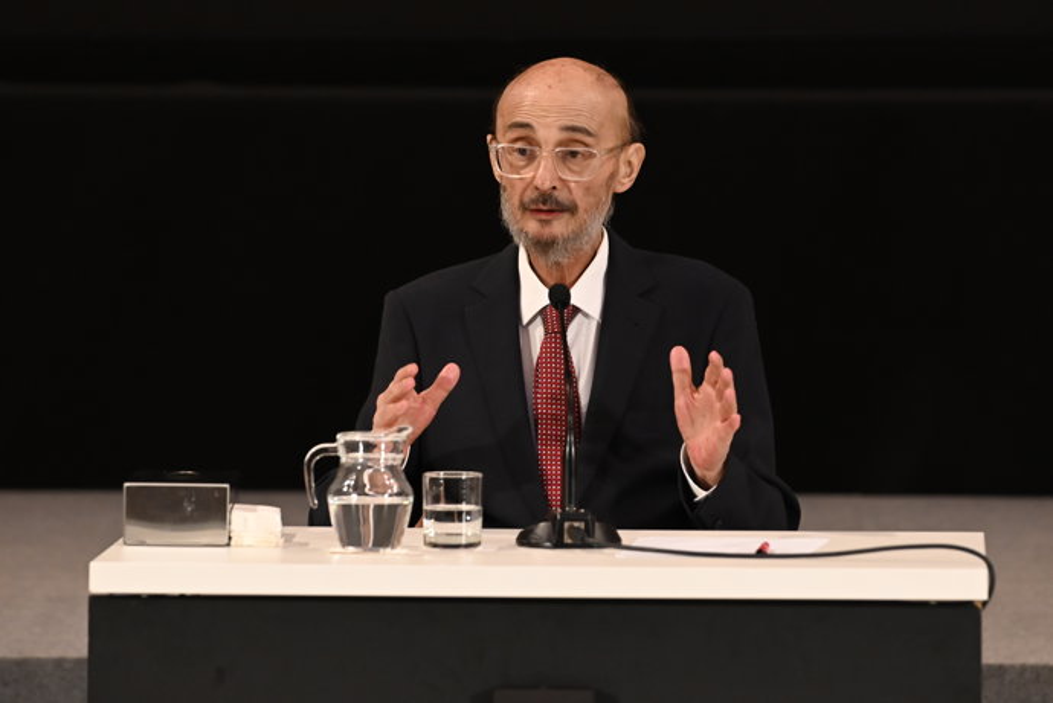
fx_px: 8780
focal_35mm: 300
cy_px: 352
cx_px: 526
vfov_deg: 4.6
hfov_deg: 6.9
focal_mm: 200
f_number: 4
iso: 4000
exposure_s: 1/200
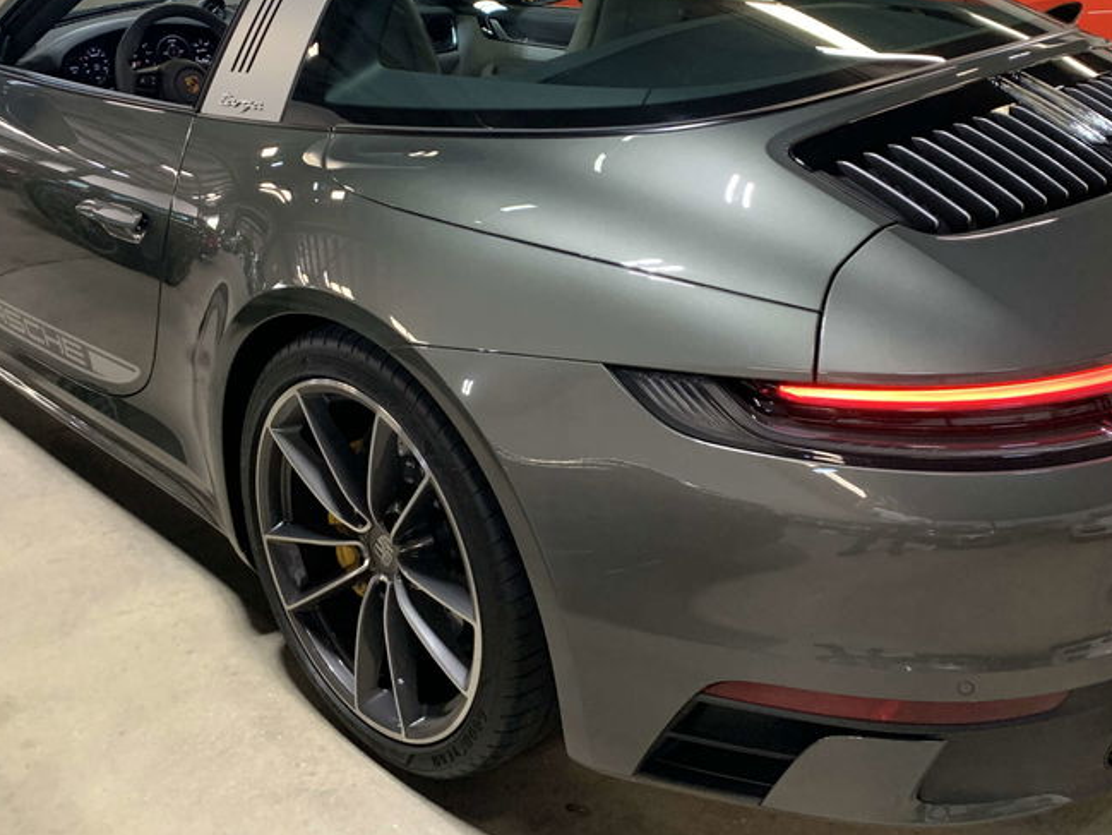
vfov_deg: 34.9
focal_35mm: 41
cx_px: 528
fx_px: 1317
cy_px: 290
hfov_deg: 45.8
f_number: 1.8
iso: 250
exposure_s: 1/60
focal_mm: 4.25
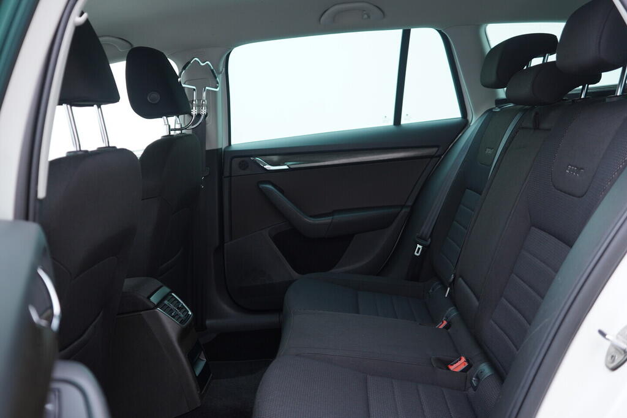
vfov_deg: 36.9
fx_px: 627
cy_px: 209
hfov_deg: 53.1
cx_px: 314
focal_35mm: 36
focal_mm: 24
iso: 160
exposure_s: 1/40
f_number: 2.8
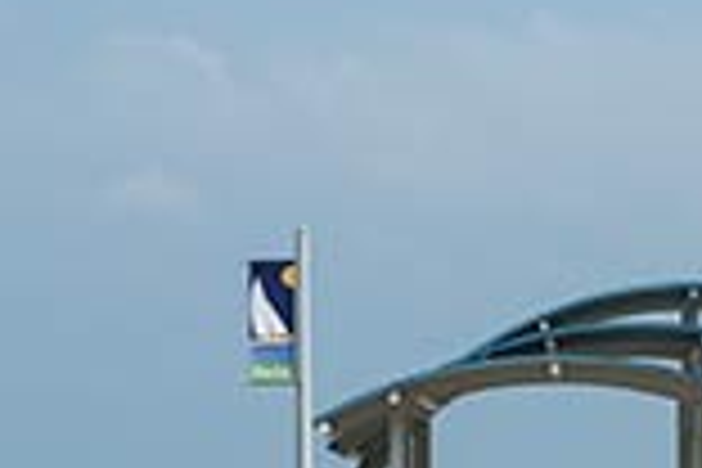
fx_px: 5148
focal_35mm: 264
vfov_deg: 5.2
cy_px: 486
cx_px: 518
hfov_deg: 7.8
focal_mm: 55
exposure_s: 1/640
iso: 200
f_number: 10
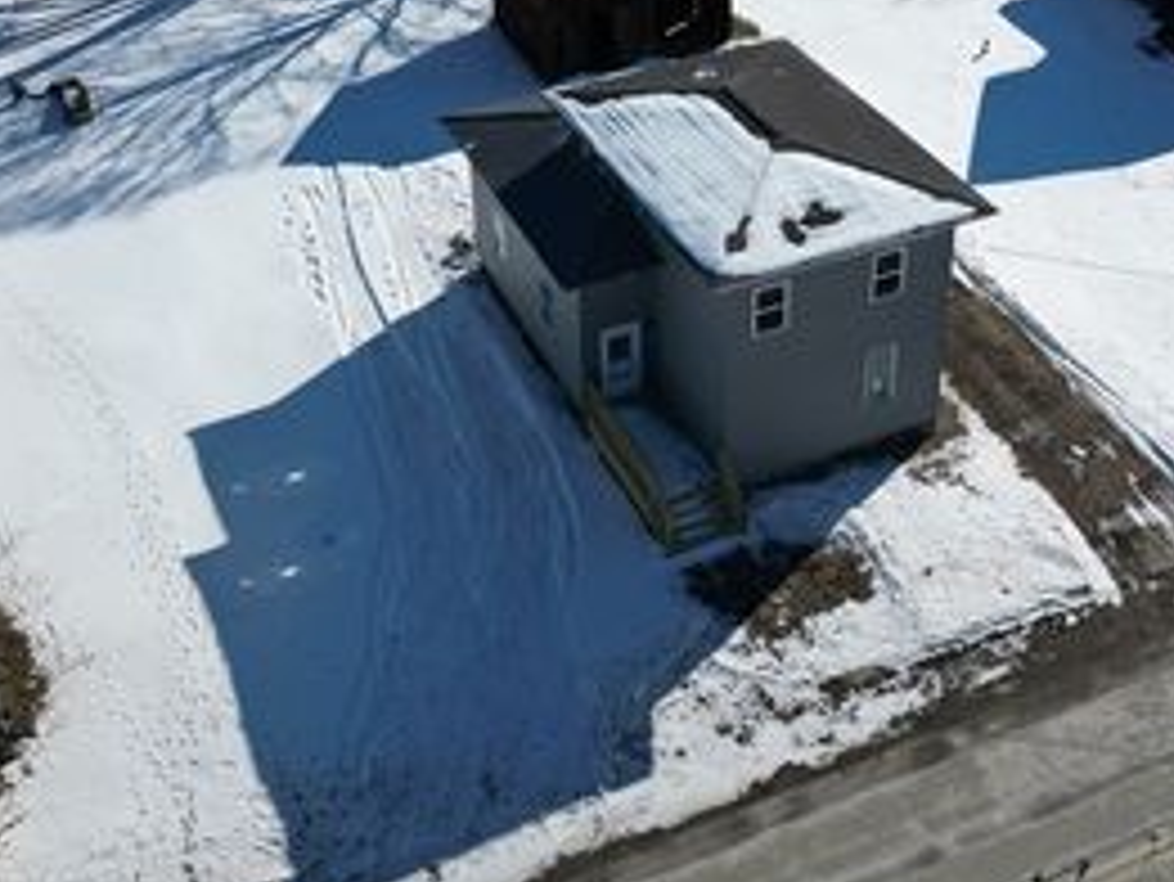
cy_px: 124
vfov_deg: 30.4
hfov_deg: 41.1
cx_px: 675
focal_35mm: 46
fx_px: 1561
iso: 140
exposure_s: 1/6400
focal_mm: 6.72
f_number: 1.7
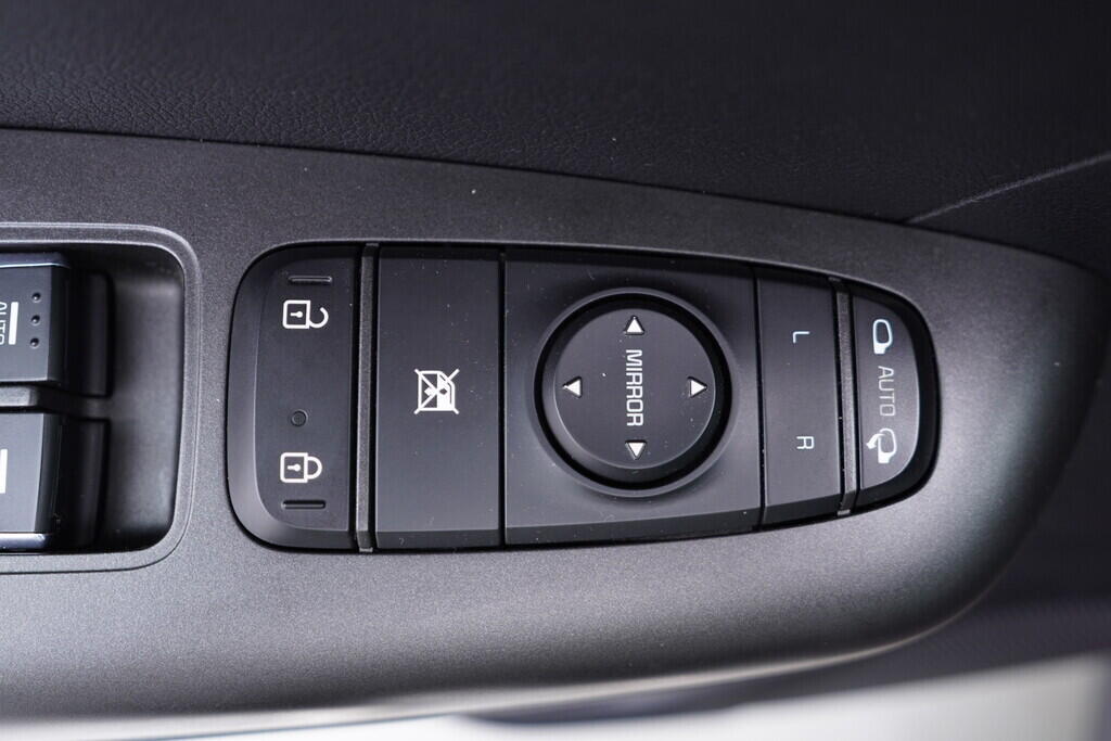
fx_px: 1111
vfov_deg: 36.9
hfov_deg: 53.1
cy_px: 370
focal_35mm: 36
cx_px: 556
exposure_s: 1/40
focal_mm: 24
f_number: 2.8
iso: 320
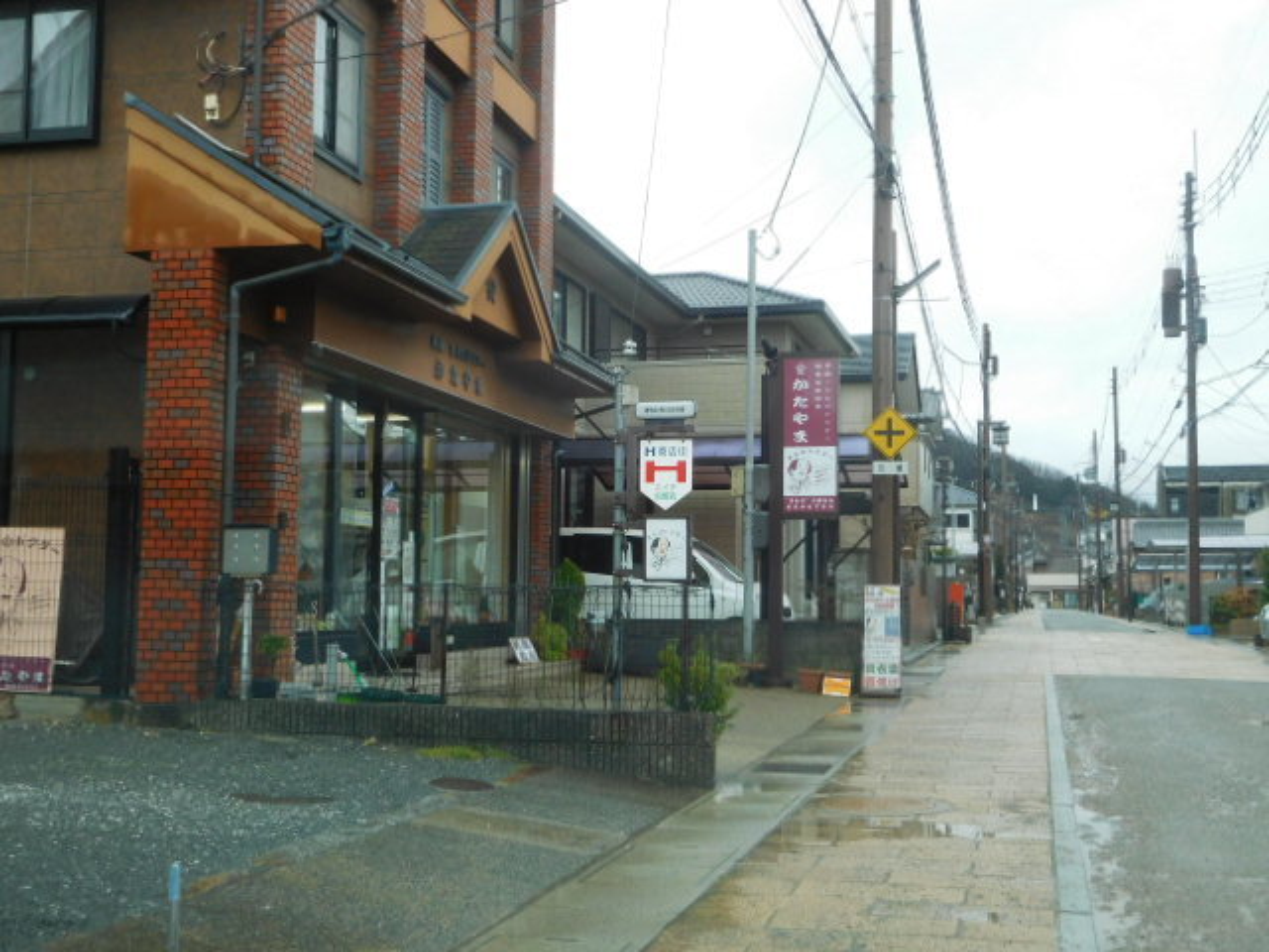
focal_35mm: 40
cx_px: 634
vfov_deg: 36.0
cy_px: 476
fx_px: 1466
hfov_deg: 46.8
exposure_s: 1/60
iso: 125
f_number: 3.9
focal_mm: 7.1
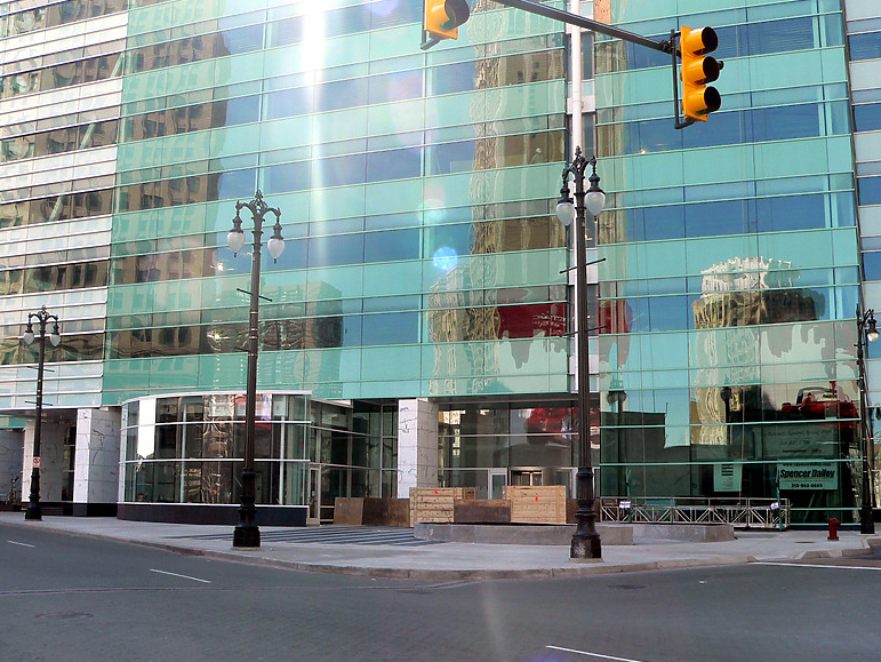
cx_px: 455
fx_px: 1069
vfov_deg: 34.3
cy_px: 365
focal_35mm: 42
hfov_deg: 44.8
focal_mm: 6
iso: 80
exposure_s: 1/125
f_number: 4
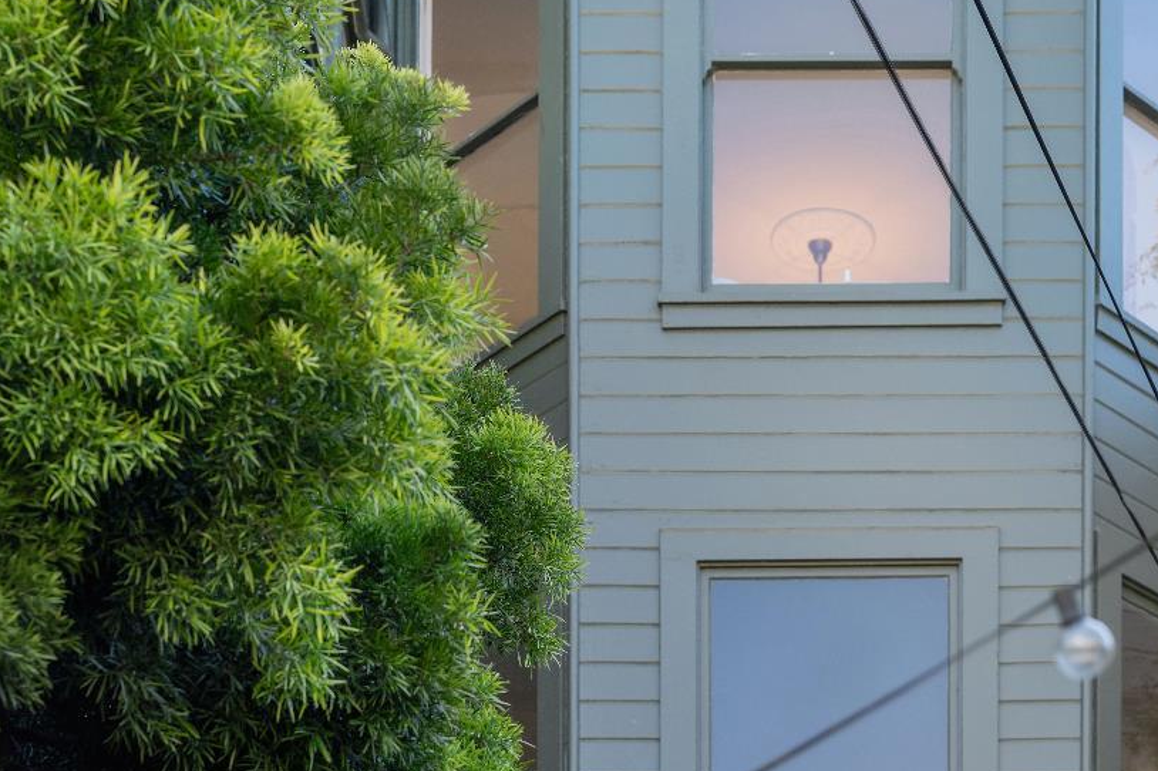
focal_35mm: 118
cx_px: 804
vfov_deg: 11.6
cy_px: 215
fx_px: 3794
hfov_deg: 17.3
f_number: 5.6
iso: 160
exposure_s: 1/200
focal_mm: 64
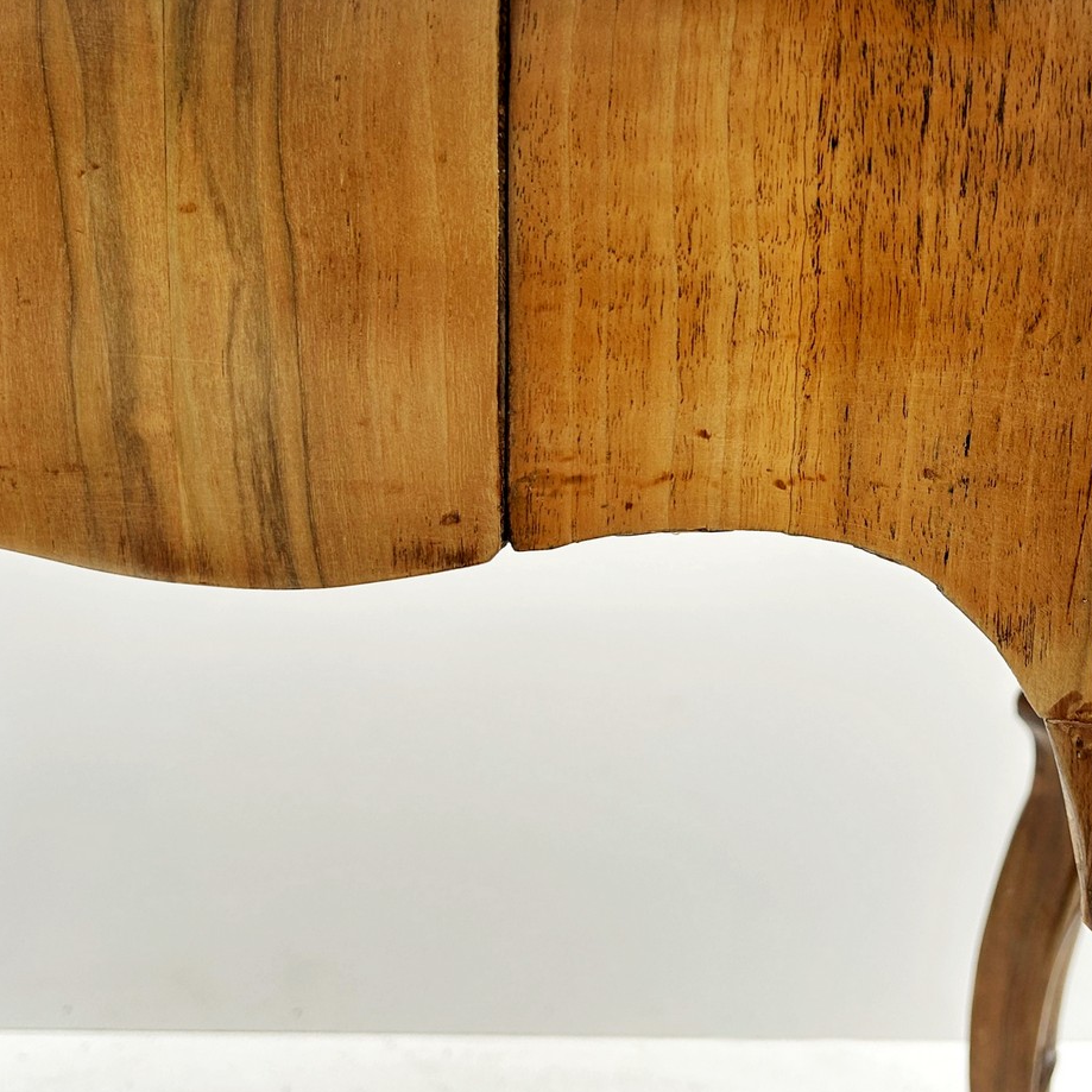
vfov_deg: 41.4
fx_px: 1428
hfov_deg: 40.2
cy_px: 385
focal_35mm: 40
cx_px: 872
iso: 50
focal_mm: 5.7
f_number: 1.5
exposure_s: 1/780
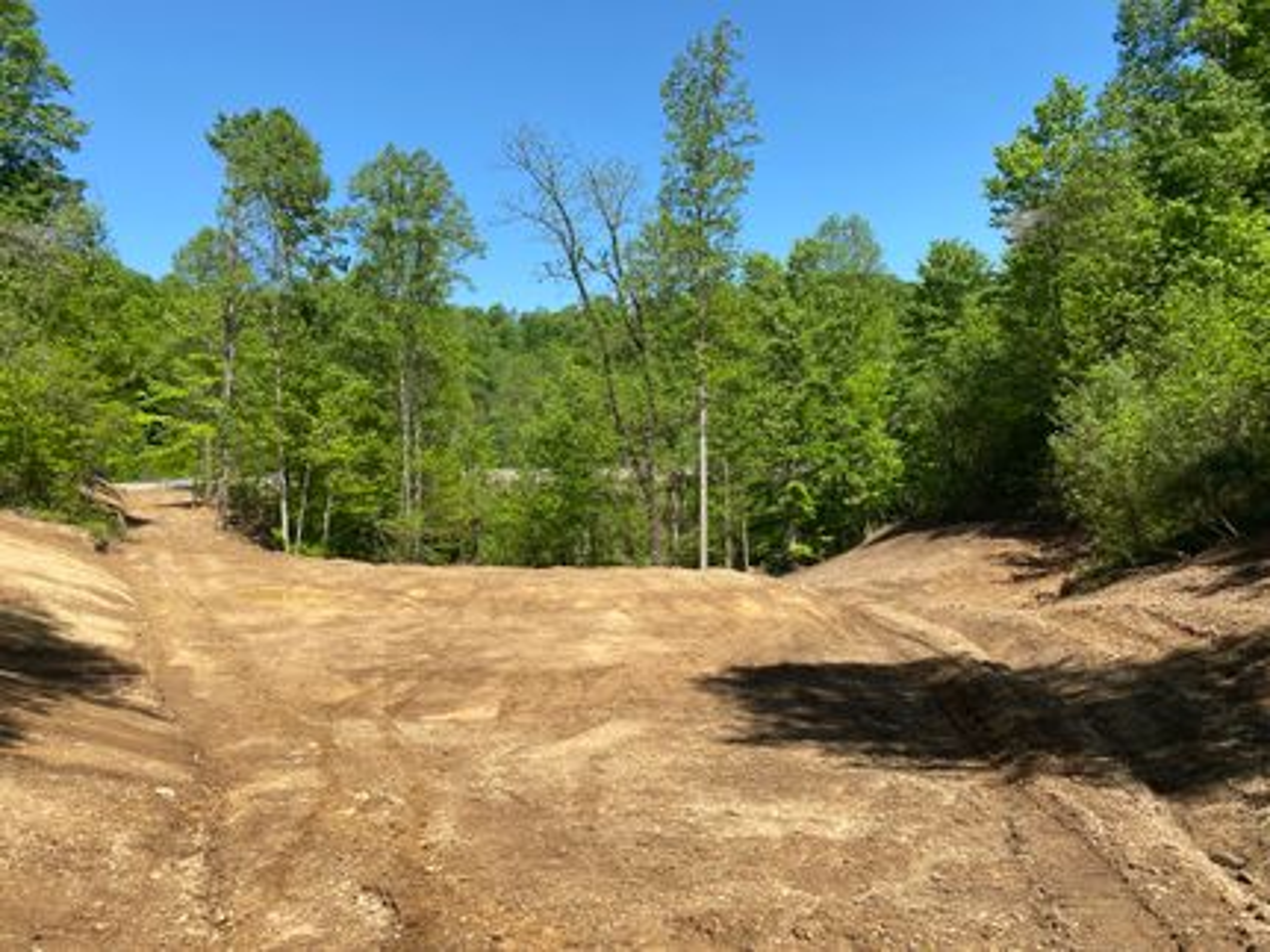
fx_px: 954
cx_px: 635
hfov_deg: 67.3
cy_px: 476
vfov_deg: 53.0
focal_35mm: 26
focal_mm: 4.25
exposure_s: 1/2066
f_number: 1.8
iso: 32
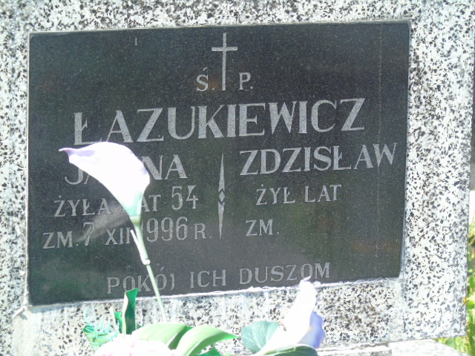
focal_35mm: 212
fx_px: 2909
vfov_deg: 7.0
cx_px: 238
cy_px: 178
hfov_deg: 9.3
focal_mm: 38
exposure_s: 1/125
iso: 100
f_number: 4.7
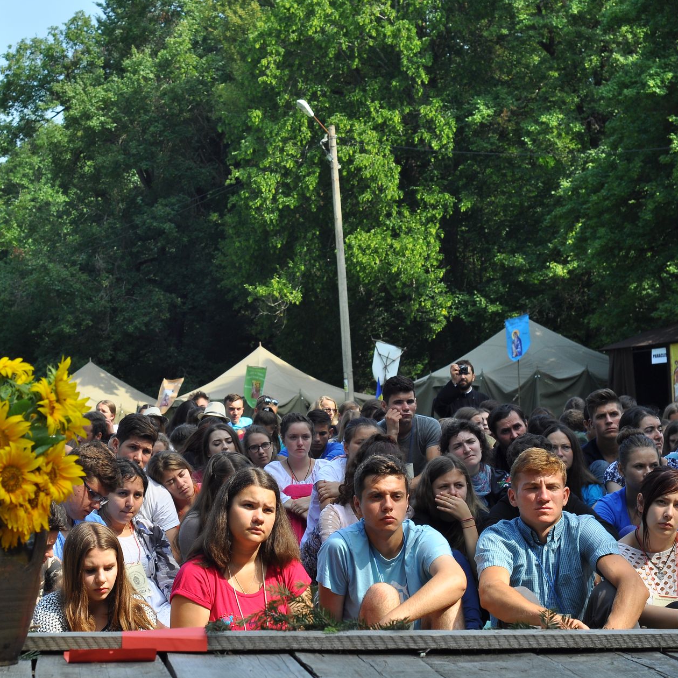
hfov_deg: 17.9
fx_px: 2149
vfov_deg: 17.9
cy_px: 340
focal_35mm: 97
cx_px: 220
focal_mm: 50
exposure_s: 1/250
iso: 200
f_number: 8
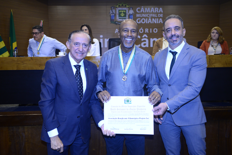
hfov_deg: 55.8
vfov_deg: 38.9
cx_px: 116
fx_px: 219
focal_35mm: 34
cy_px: 78
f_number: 3.5
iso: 1600
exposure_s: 1/125
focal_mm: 34
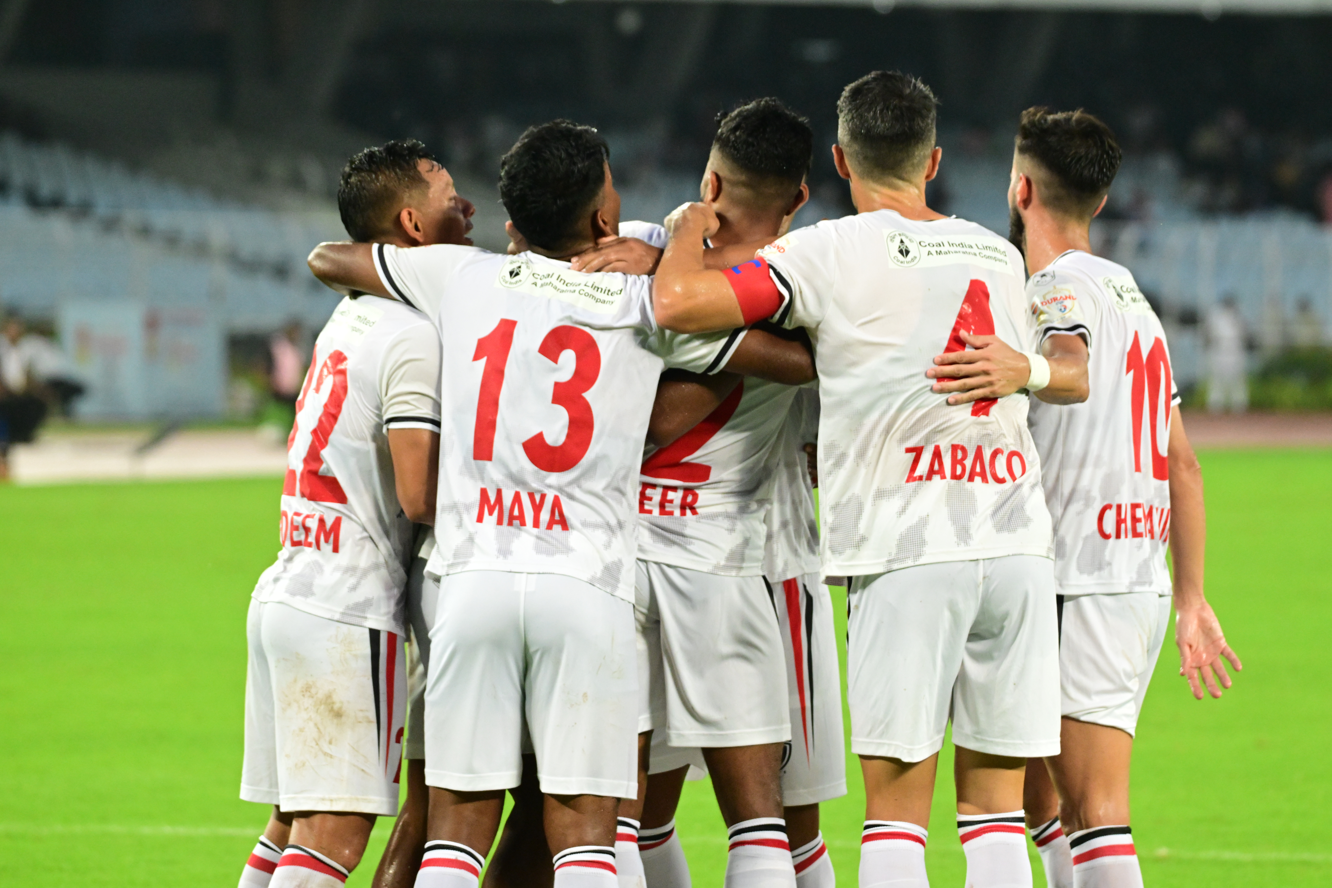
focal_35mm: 261
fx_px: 9656
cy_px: 427
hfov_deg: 7.9
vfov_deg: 5.3
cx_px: 736
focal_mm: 230
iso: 5000
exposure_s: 1/800
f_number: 5.6
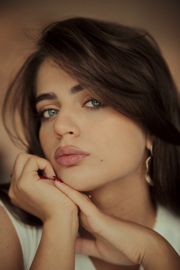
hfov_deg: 16.1
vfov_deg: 23.9
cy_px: 135
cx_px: 90
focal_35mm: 85
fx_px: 637
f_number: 2.5
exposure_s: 1/250
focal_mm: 85
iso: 200
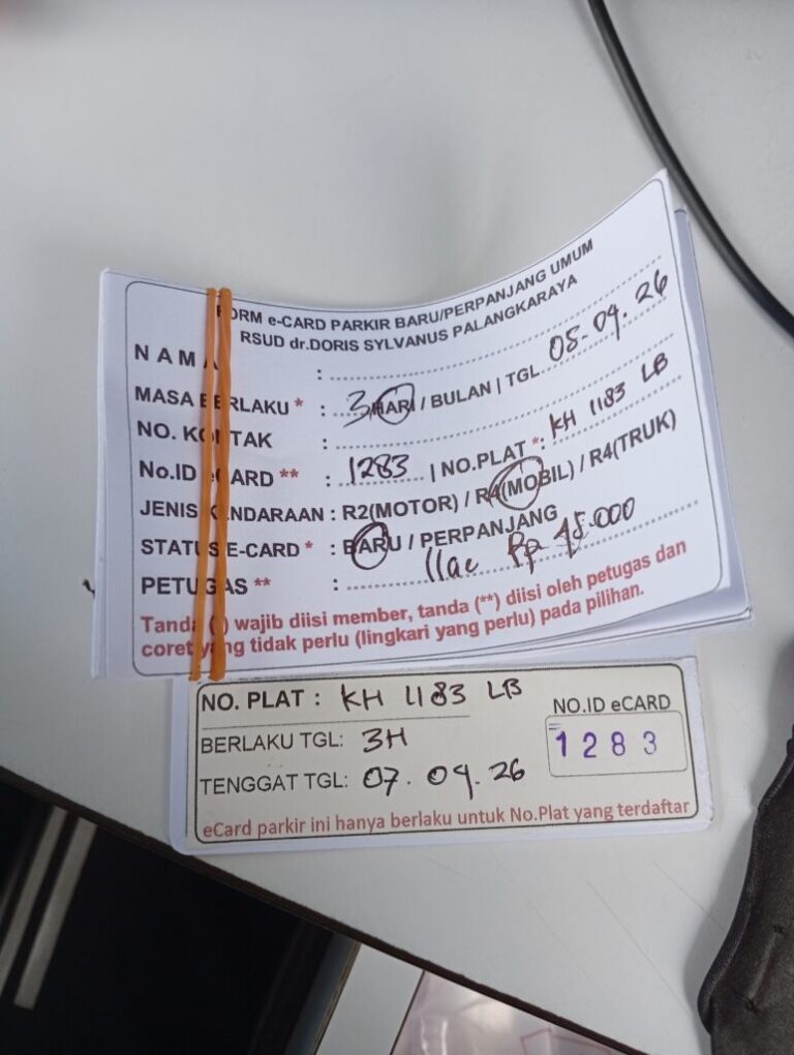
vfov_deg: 65.2
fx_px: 824
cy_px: 528
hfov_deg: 51.5
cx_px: 397
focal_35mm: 27
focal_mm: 3.98
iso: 75
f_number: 1.8
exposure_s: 1/50
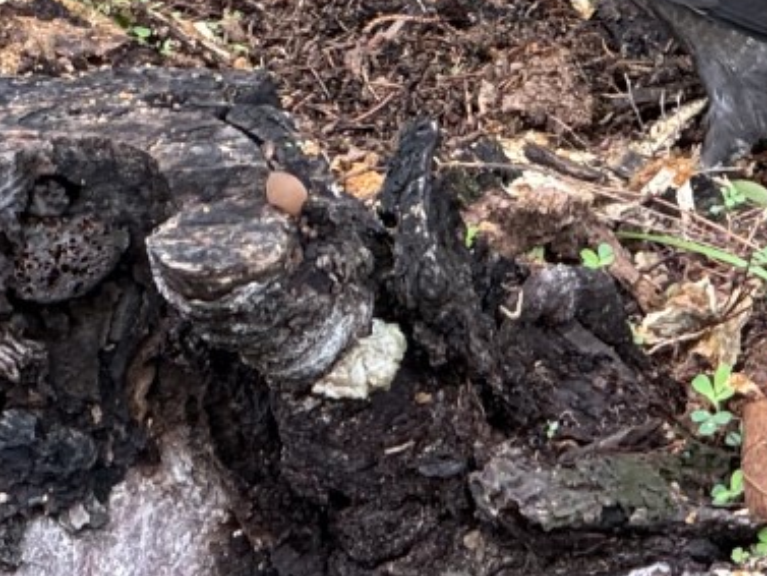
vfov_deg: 3.2
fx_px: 10151
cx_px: 830
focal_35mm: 458
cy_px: 26
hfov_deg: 4.3
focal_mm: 15.66
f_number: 2.8
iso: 100
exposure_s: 1/99
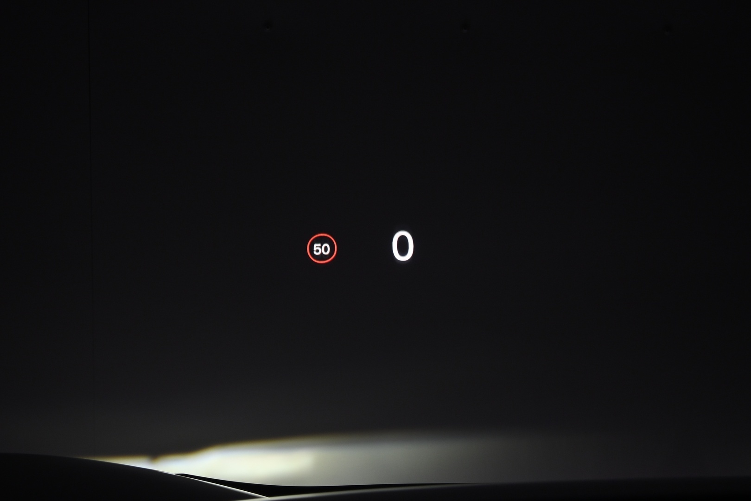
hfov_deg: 27.0
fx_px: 1564
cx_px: 376
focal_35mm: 75
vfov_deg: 18.2
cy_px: 250
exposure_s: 1/500
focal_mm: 50
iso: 320
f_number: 6.3
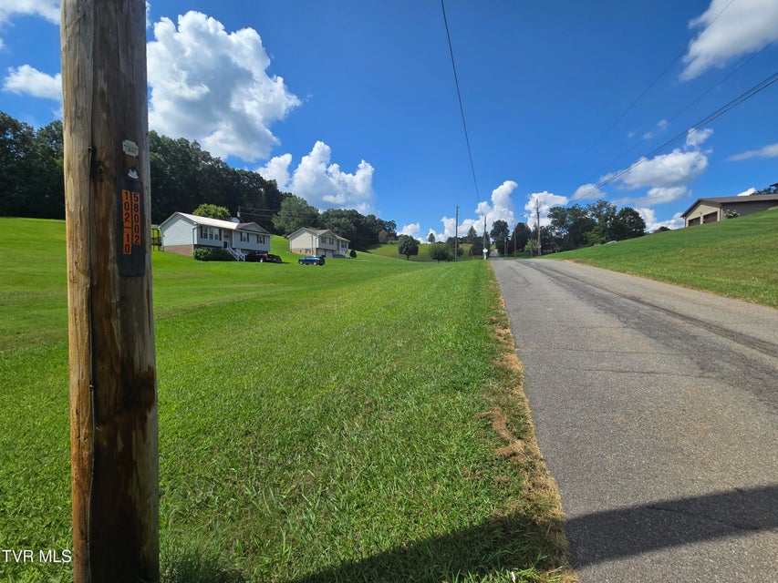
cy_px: 292
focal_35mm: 13
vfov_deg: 89.9
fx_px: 292
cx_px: 389
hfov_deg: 106.2
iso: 50
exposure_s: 1/2977
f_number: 2.2
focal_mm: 2.2
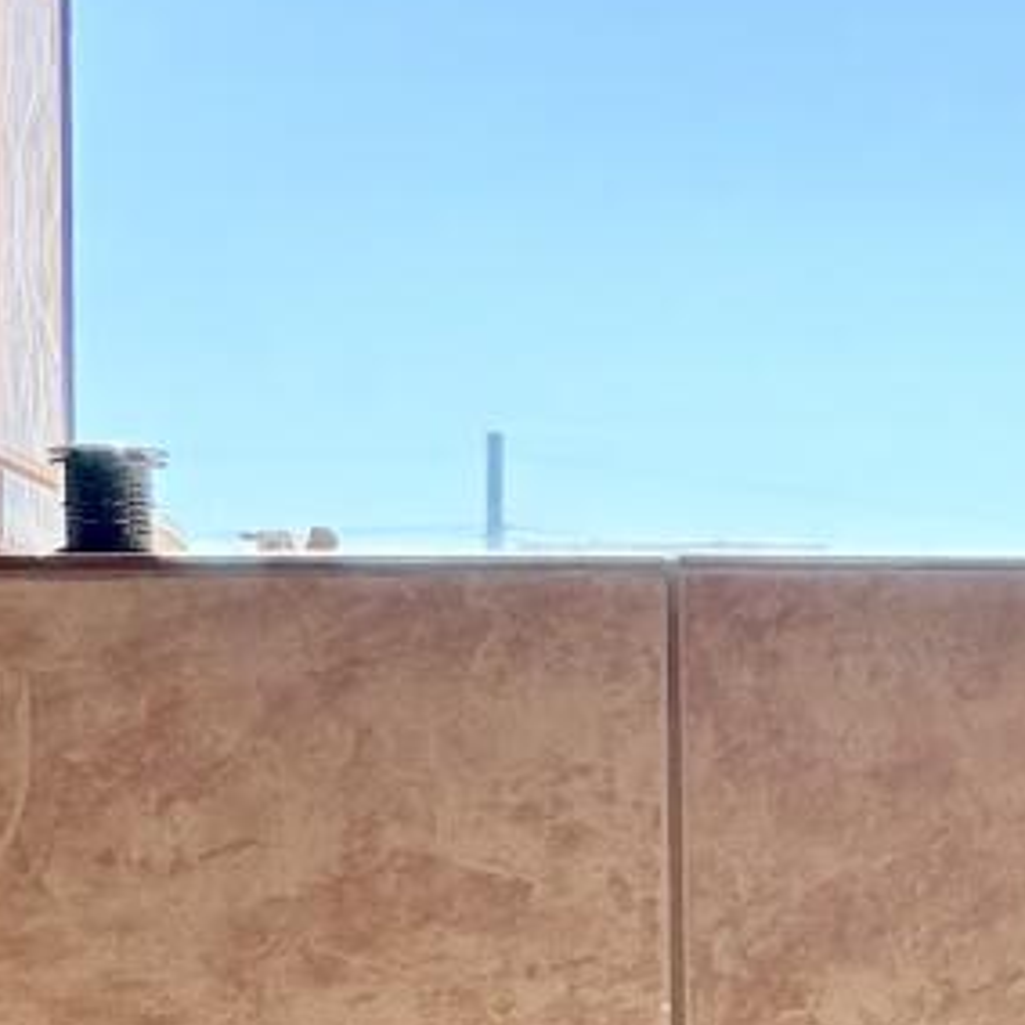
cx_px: 1519
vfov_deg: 10.6
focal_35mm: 162
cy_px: 1191
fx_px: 5427
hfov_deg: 10.4
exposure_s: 1/437
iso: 50
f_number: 1.6
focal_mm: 5.96
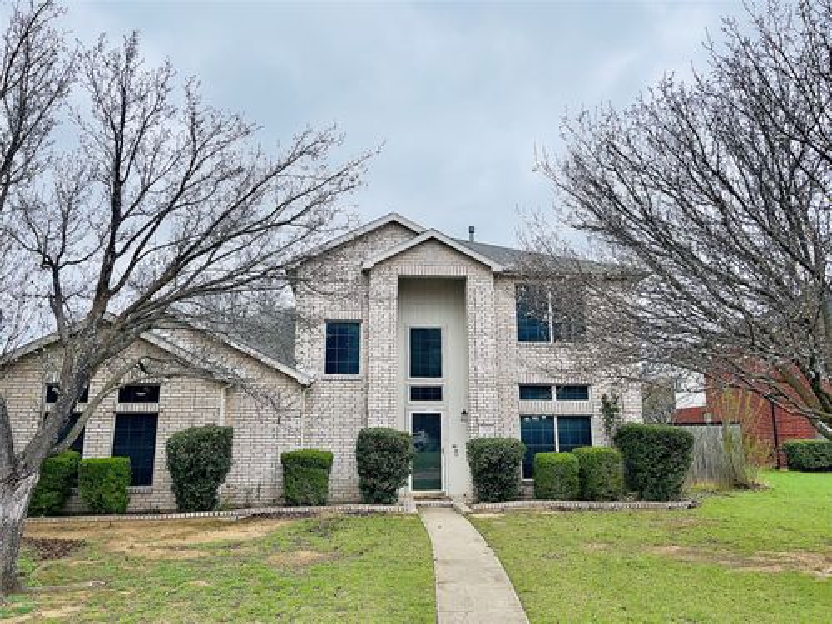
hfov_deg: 69.4
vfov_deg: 54.9
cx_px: 416
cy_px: 312
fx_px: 601
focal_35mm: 25
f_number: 1.6
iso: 50
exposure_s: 1/5917
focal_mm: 5.1
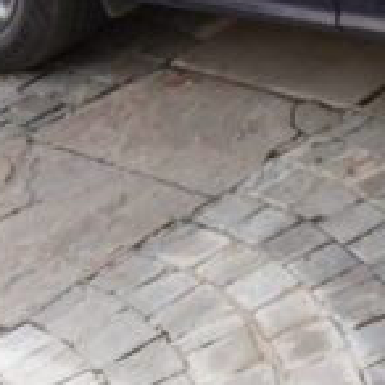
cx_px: 870
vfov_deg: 14.9
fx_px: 1346
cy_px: -222
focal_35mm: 107
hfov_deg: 13.1
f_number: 4.5
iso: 100
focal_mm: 16
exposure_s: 1/160
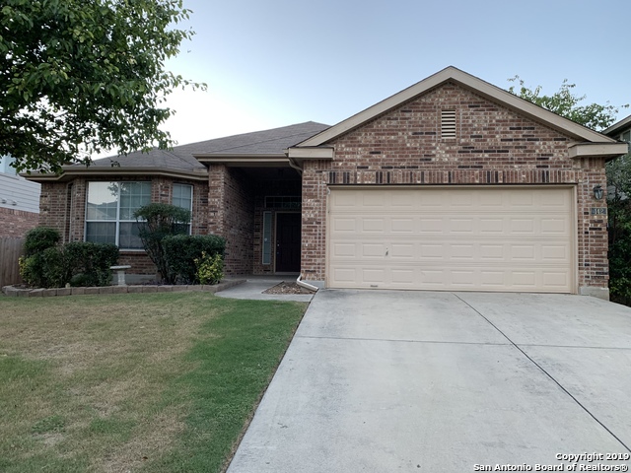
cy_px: 236
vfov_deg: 53.1
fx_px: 474
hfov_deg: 67.3
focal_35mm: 26
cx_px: 316
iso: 100
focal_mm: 4.25
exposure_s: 1/70
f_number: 1.8
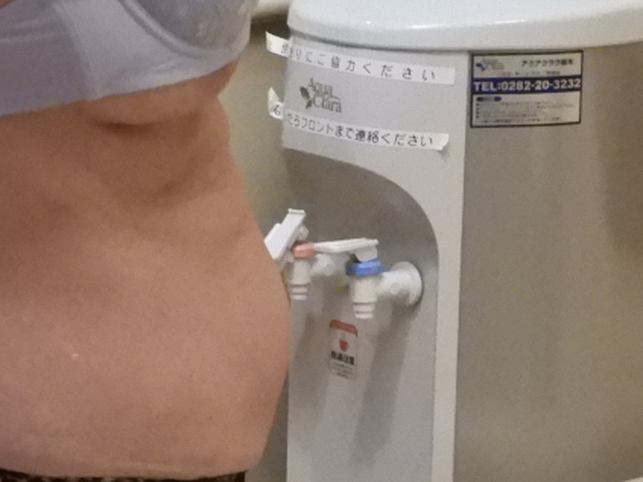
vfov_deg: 7.8
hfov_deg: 10.4
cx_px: 78
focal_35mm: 189
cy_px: 397
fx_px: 3510
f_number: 4
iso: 1600
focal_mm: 9
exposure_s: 1/30
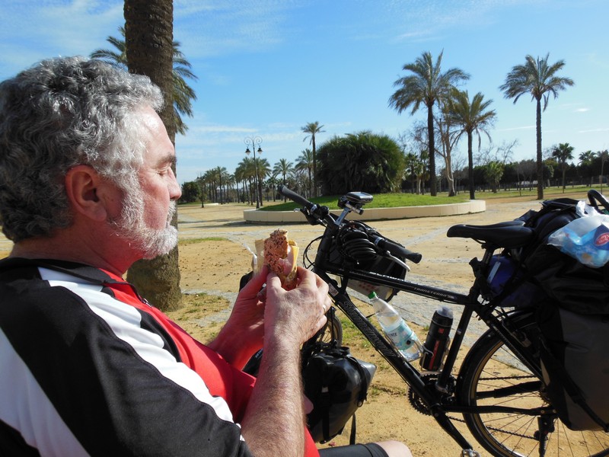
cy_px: 228
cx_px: 304
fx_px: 510
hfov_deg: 61.7
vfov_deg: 48.2
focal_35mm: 29
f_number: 3.3
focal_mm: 5.2
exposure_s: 1/1500
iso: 125
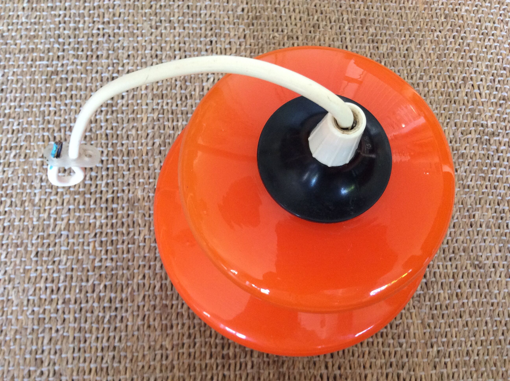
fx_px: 471
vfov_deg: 44.1
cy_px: 190
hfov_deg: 56.9
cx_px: 255
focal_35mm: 32
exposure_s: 1/25
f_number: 2.4
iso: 160
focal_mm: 3.3
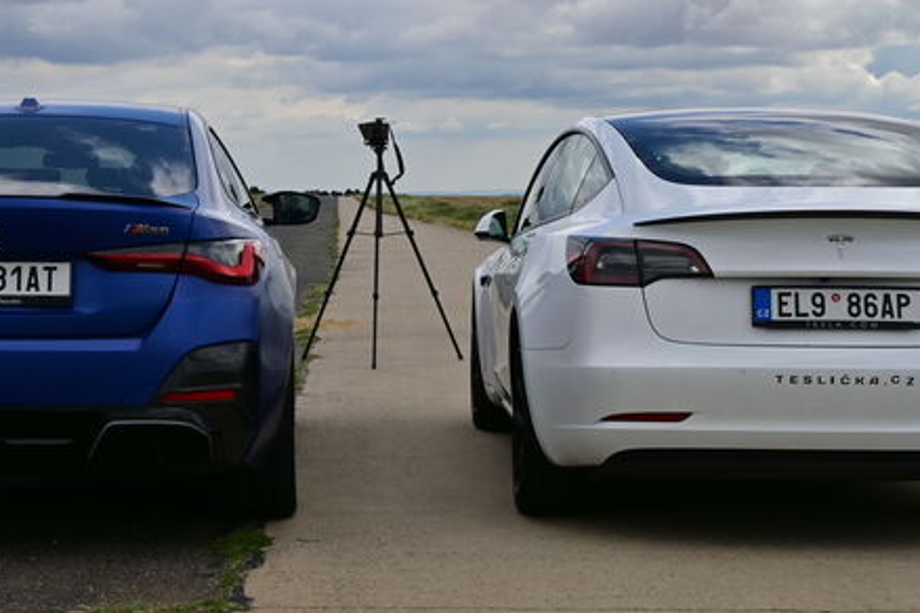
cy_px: 327
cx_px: 321
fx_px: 2172
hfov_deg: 23.8
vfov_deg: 16.1
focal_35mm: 85
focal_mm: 30
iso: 100
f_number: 10
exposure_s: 1/400
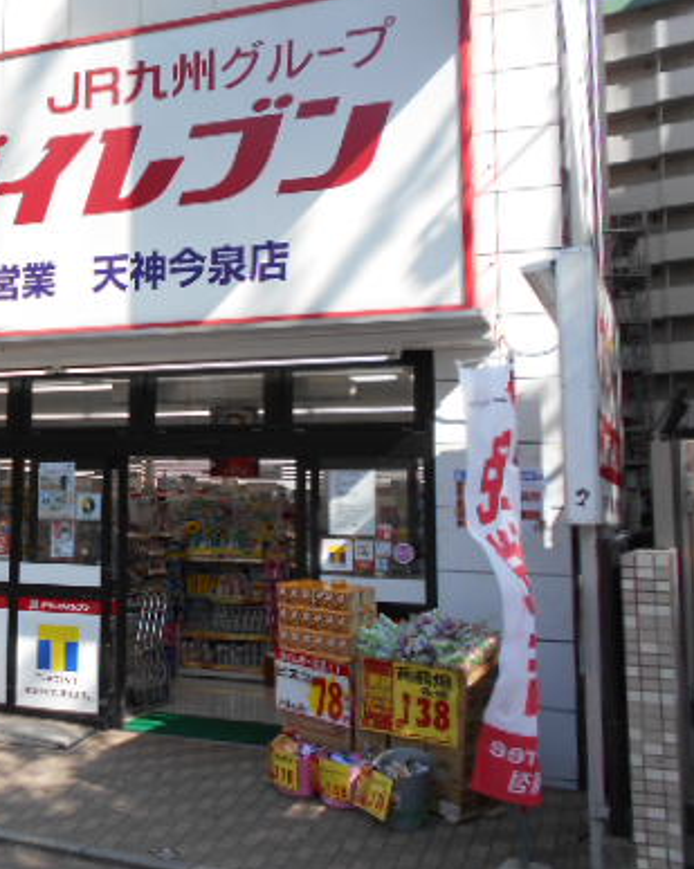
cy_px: 377
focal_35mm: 42
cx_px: 40
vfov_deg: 43.8
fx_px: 1080
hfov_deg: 33.3
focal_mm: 4.6
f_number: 3.2
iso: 80
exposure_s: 1/400
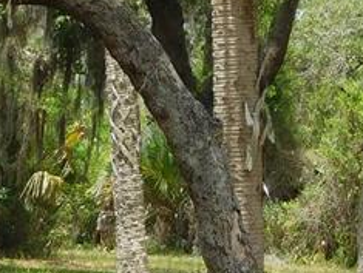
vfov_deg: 4.3
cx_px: 487
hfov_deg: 5.6
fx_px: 3655
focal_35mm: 348
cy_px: 233
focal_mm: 14.2
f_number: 4.4
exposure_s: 1/250
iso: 125
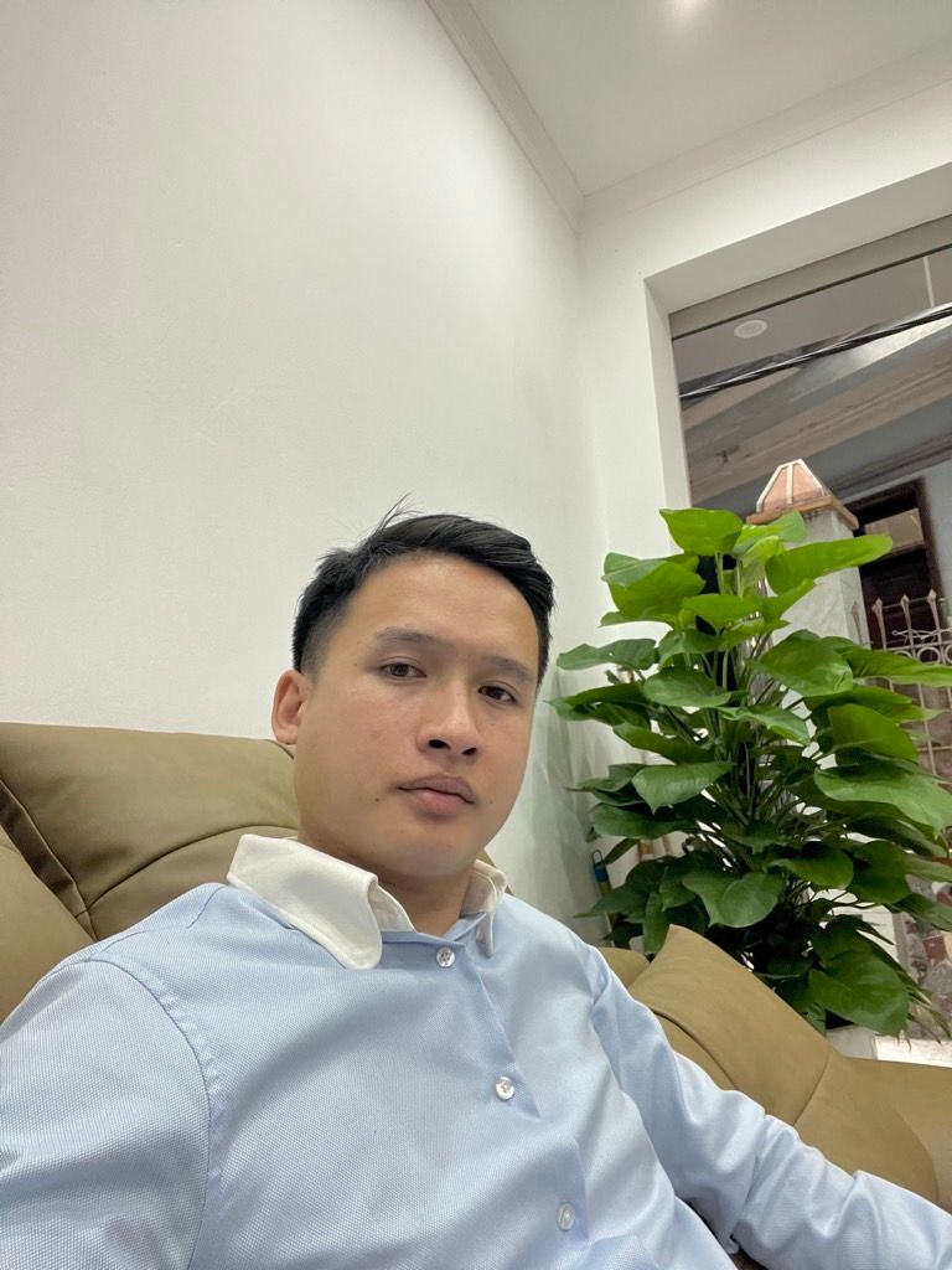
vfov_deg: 73.9
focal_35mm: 23
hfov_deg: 58.9
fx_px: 843
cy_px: 635
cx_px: 476
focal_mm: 2.71
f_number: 2.2
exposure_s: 1/50
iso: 200
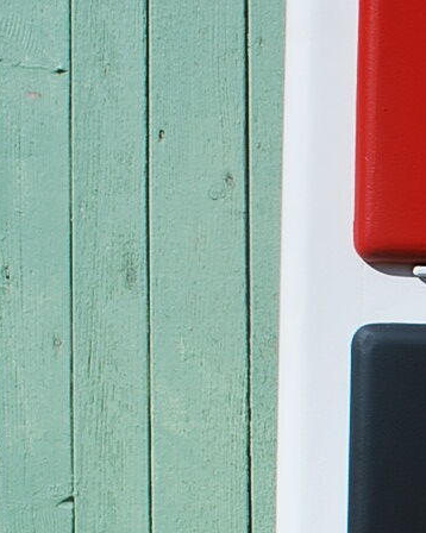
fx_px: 2113
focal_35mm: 134
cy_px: 476
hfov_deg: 10.8
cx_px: 746
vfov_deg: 14.2
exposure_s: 1/250
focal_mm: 22
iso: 100
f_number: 8
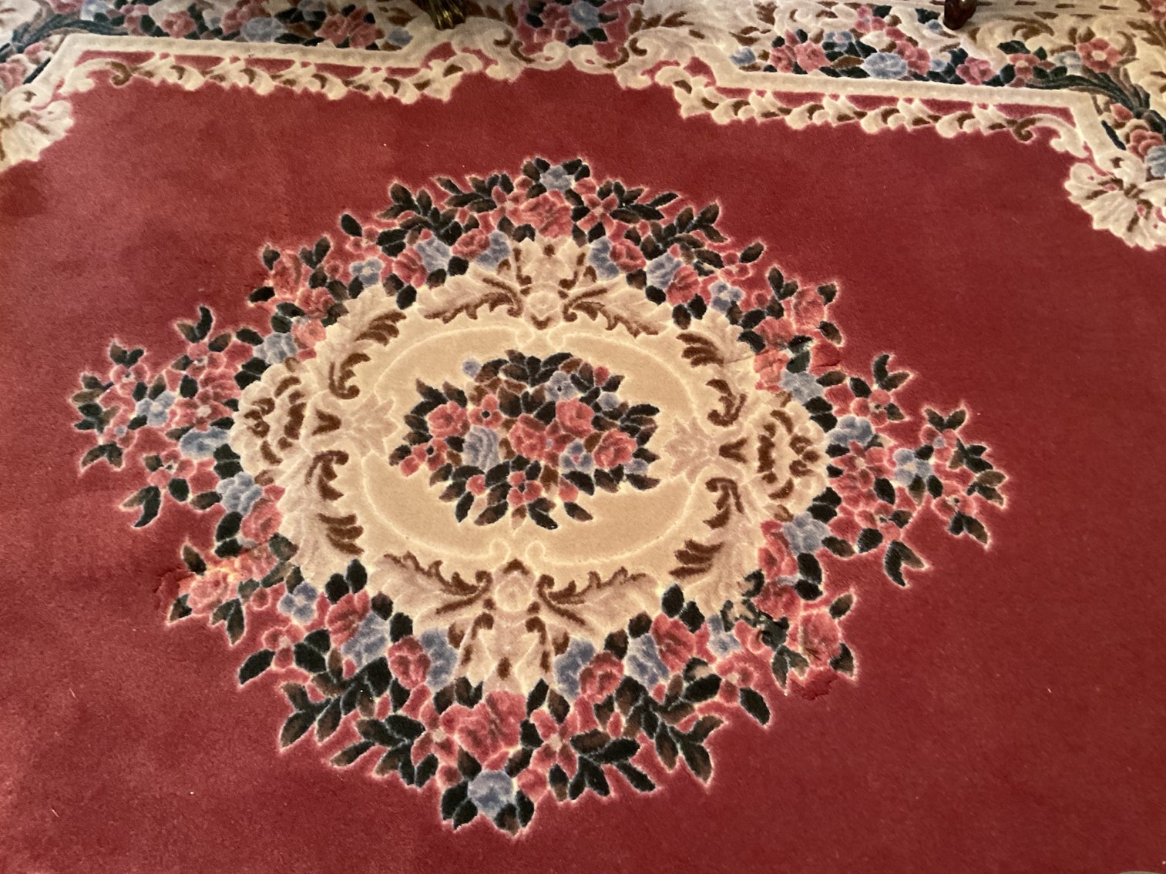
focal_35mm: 29
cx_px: 583
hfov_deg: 61.7
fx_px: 977
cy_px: 437
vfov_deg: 48.2
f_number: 1.8
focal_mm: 3
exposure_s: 1/30
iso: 250
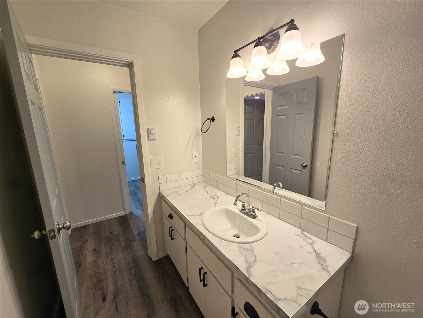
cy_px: 159
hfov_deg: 106.2
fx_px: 159
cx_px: 212
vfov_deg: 89.9
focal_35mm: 13
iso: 50
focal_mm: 2.2
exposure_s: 1/60
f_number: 2.2
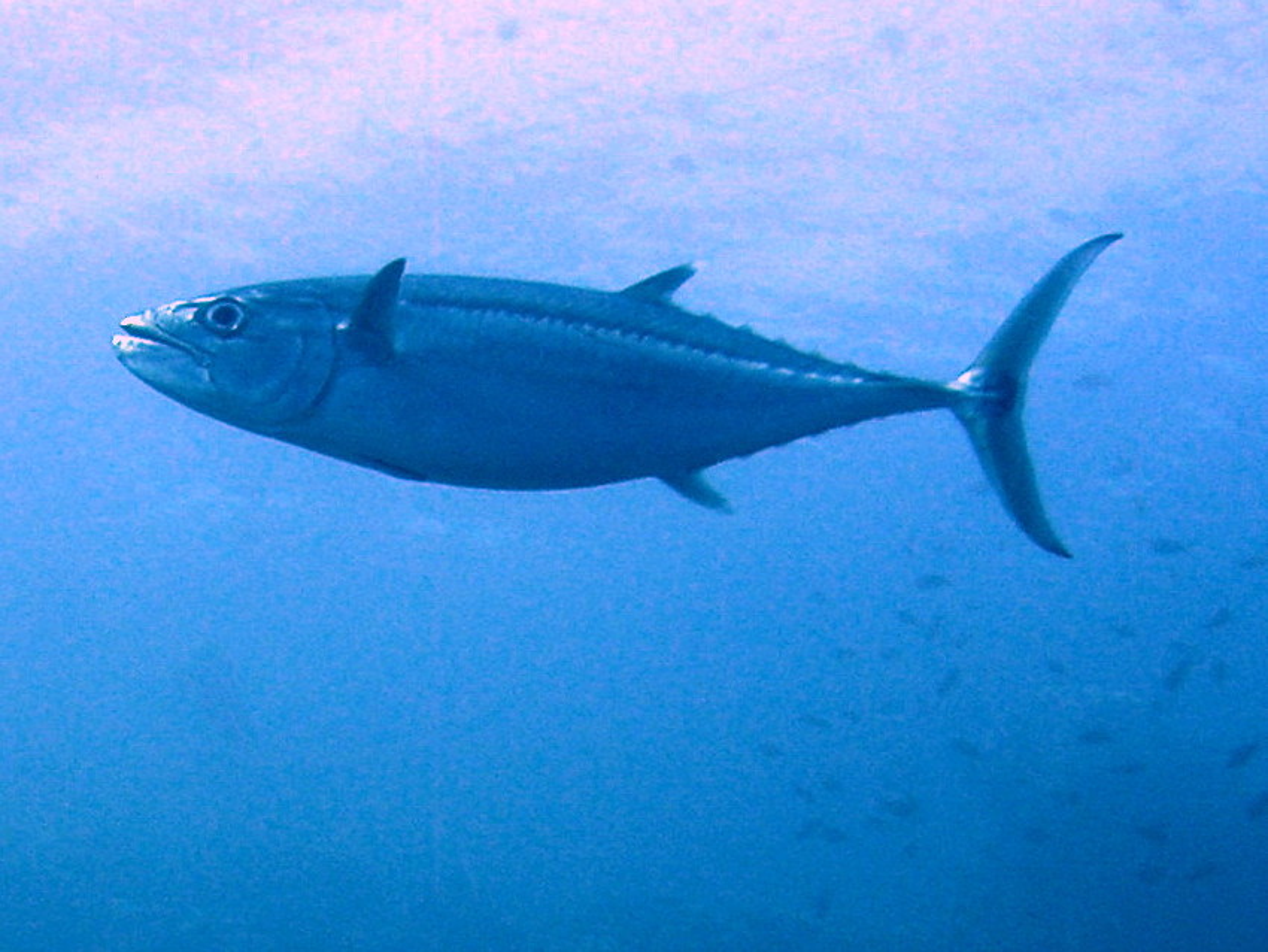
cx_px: 634
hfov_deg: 50.1
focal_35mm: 37
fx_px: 1356
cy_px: 476
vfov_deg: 38.7
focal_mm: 5.7
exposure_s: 1/90
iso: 50
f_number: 2.8
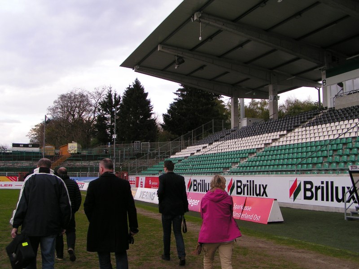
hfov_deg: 49.0
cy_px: 134
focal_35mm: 38
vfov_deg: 37.7
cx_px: 180
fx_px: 394
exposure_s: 1/160
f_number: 5
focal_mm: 5.8
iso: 50
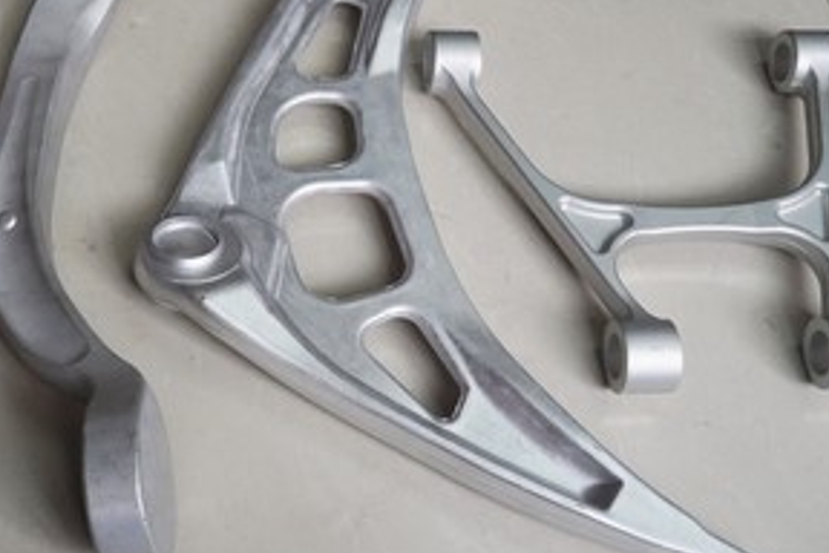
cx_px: 273
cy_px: 216
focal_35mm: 50
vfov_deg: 26.9
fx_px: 1151
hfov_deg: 39.1
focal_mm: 32
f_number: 20
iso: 1000
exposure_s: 1/25
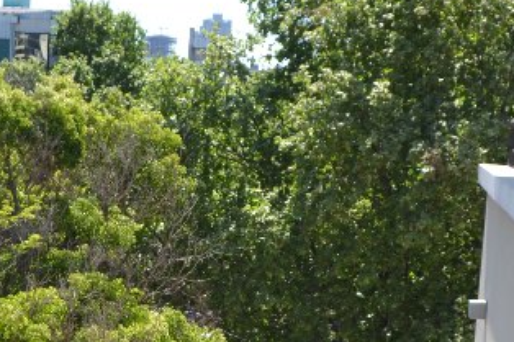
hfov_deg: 23.6
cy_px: 259
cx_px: 229
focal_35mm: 86
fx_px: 1227
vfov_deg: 15.8
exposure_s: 1/200
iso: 100
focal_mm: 20
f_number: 7.1
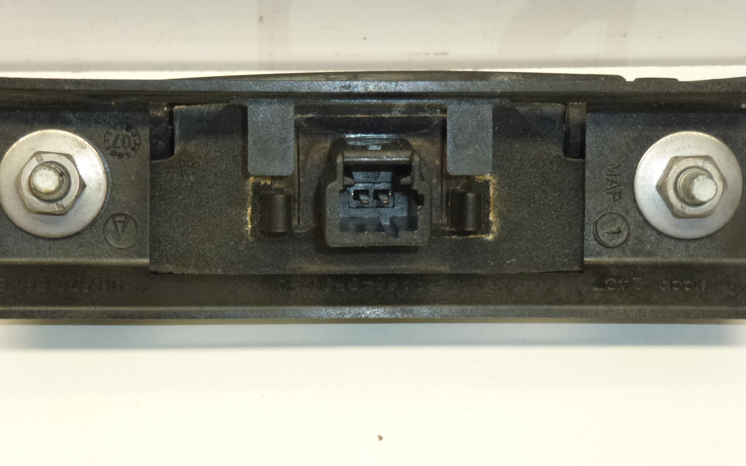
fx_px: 2480
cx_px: 372
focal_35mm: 122
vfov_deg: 10.7
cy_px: 231
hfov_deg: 17.1
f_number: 5.1
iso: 400
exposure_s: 1/60
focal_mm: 20.2
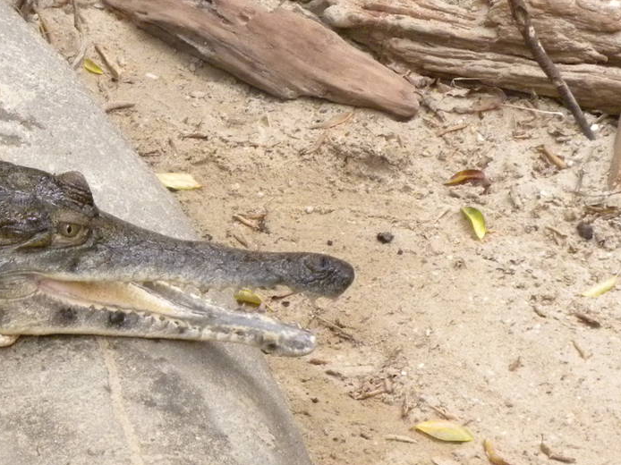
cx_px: -77
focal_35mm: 196
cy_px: 270
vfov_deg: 7.6
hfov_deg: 10.0
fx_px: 3515
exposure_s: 1/35.1
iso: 400
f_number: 4
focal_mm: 15.1
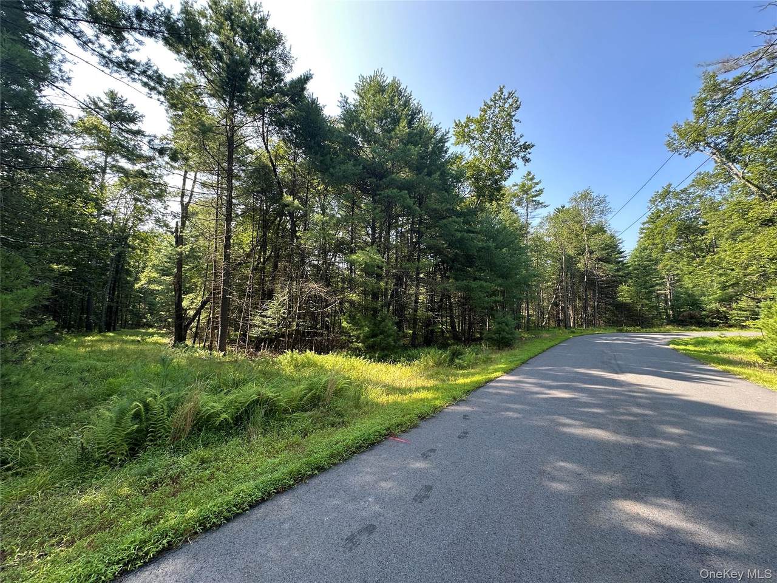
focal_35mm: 14
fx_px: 314
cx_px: 388
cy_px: 292
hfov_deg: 102.1
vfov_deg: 85.7
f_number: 2.2
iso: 40
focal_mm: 2.22
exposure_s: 1/164
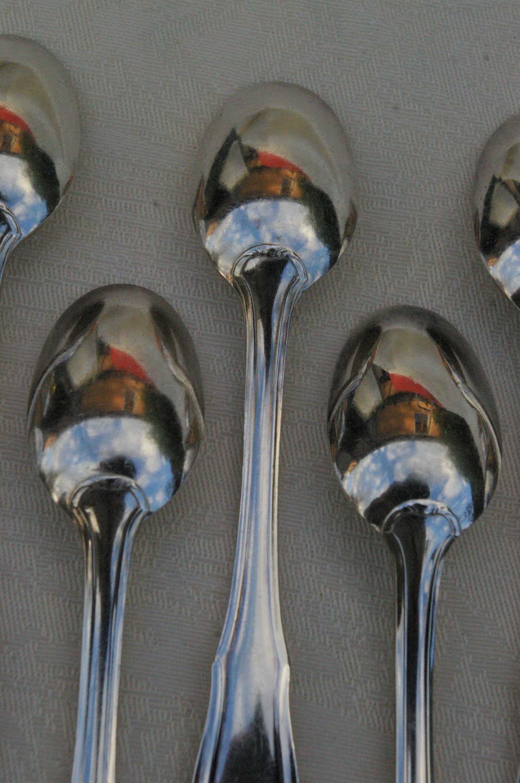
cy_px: 392
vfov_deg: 49.6
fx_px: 847
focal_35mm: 39
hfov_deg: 34.1
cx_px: 260
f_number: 8
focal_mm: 26
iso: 1600
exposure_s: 1/750
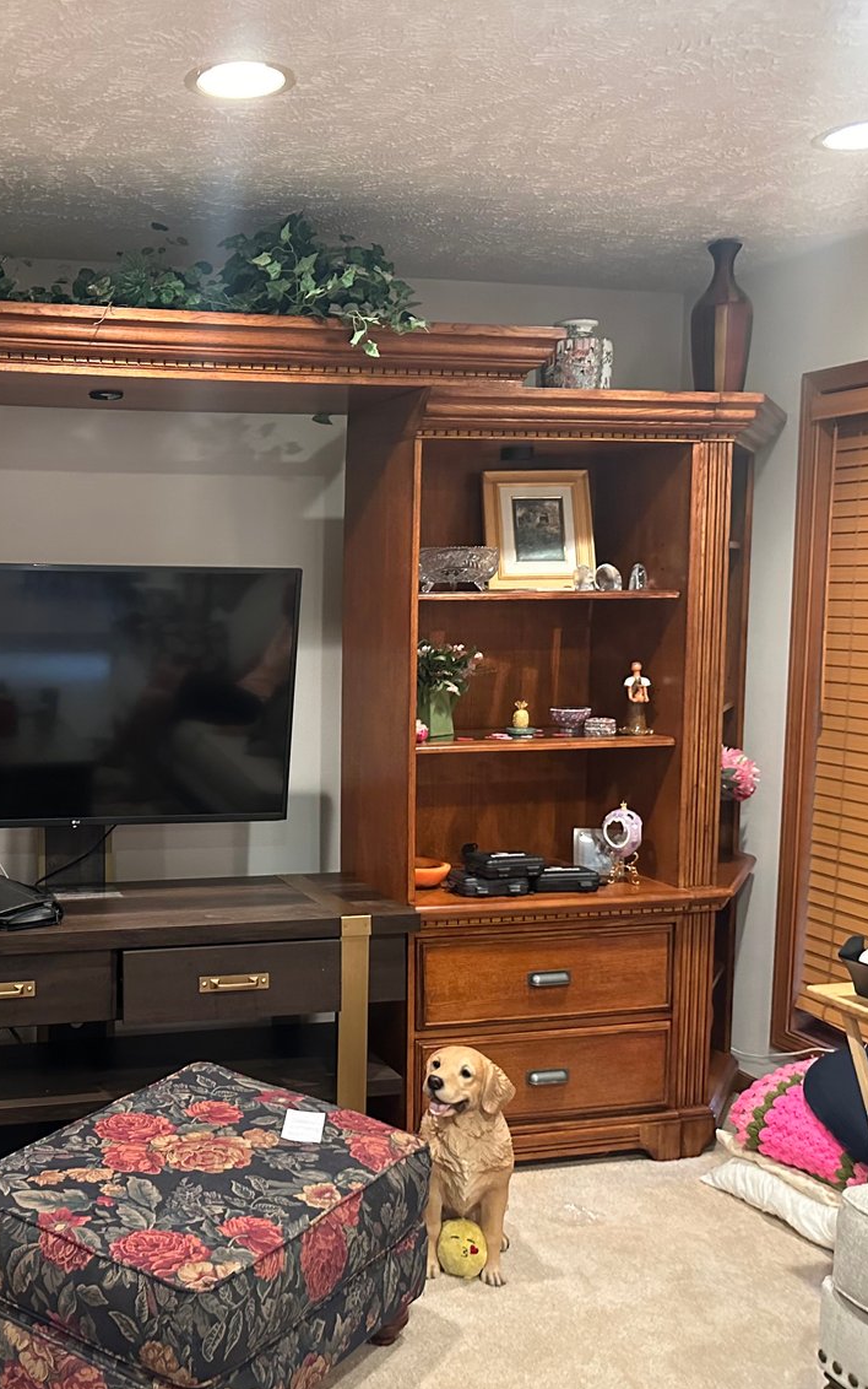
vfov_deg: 56.7
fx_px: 1286
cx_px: 93
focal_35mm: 34
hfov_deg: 35.2
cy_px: 695
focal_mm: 6.86
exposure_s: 1/40
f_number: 1.78
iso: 800
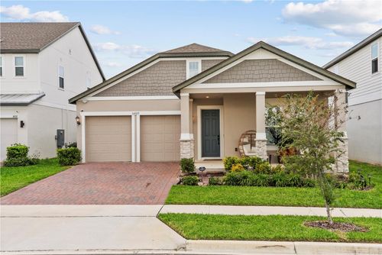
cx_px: 191
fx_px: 403
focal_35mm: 38
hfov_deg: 50.7
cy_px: 128
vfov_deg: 35.1
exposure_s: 1/60
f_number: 8
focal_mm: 38
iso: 125
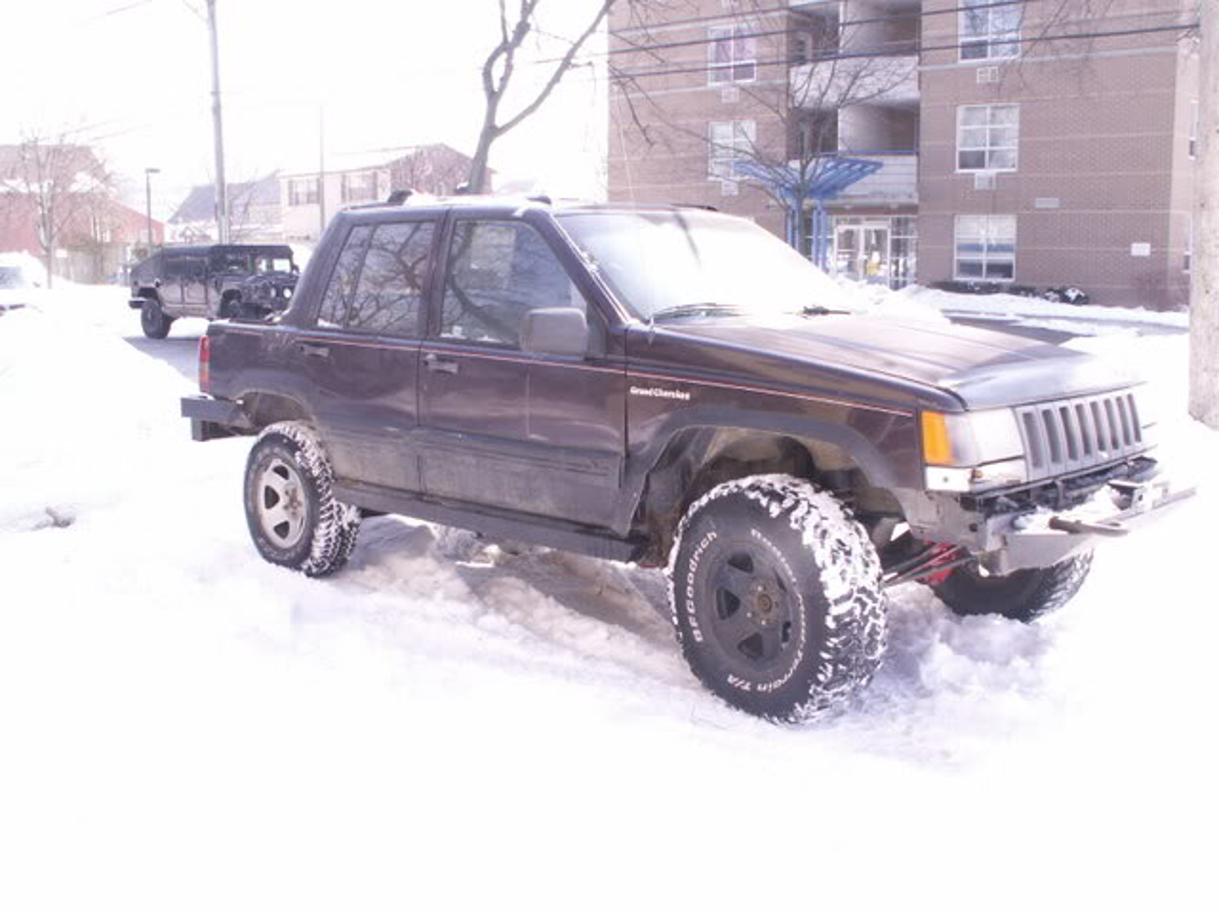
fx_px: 1233
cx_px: 610
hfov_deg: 52.6
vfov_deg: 40.7
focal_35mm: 35
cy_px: 457
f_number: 5
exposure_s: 1/100
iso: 50
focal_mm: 5.86
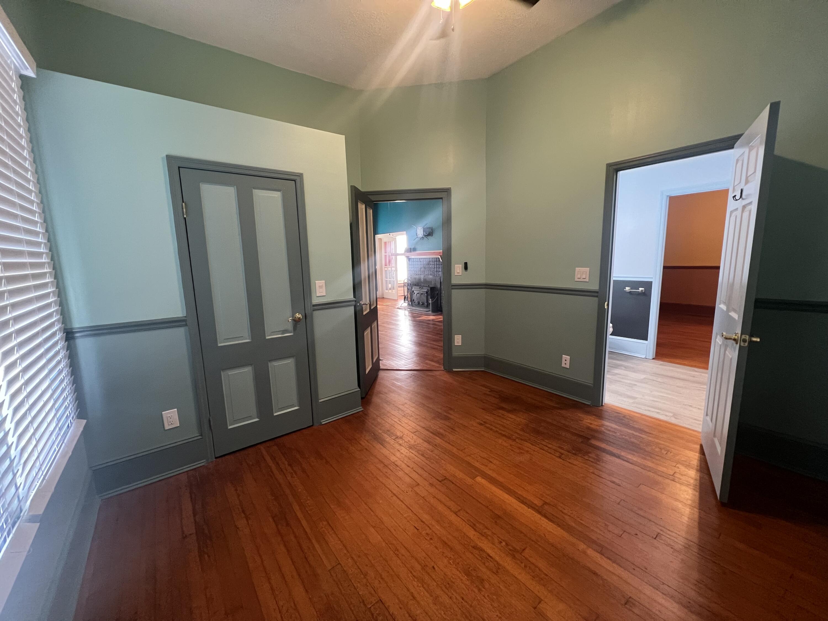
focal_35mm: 13
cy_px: 310
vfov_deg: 89.9
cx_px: 414
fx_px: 311
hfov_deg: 106.2
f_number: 1.8
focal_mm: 1.57
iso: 400
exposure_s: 1/60
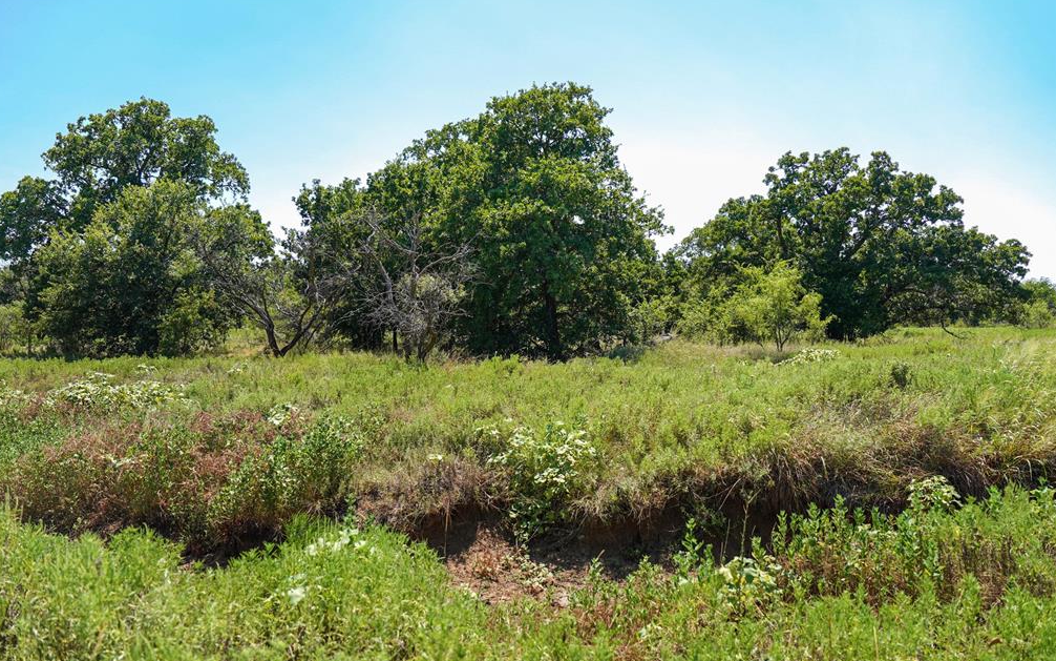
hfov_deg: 66.5
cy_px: 346
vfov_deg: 44.5
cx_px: 526
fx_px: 806
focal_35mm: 28
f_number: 2.8
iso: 50
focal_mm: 18
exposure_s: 1/640
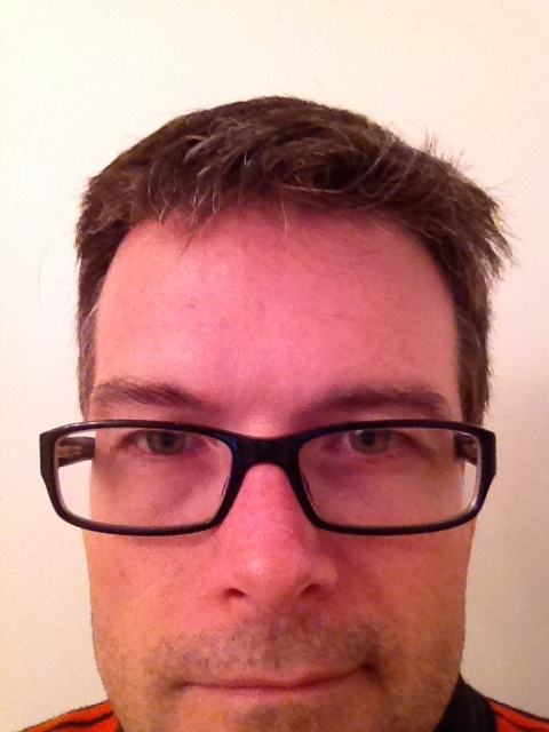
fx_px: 740
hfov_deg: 40.7
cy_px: 366
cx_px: 274
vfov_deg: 52.6
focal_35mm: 35
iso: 400
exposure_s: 1/30
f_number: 2.4
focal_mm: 1.85
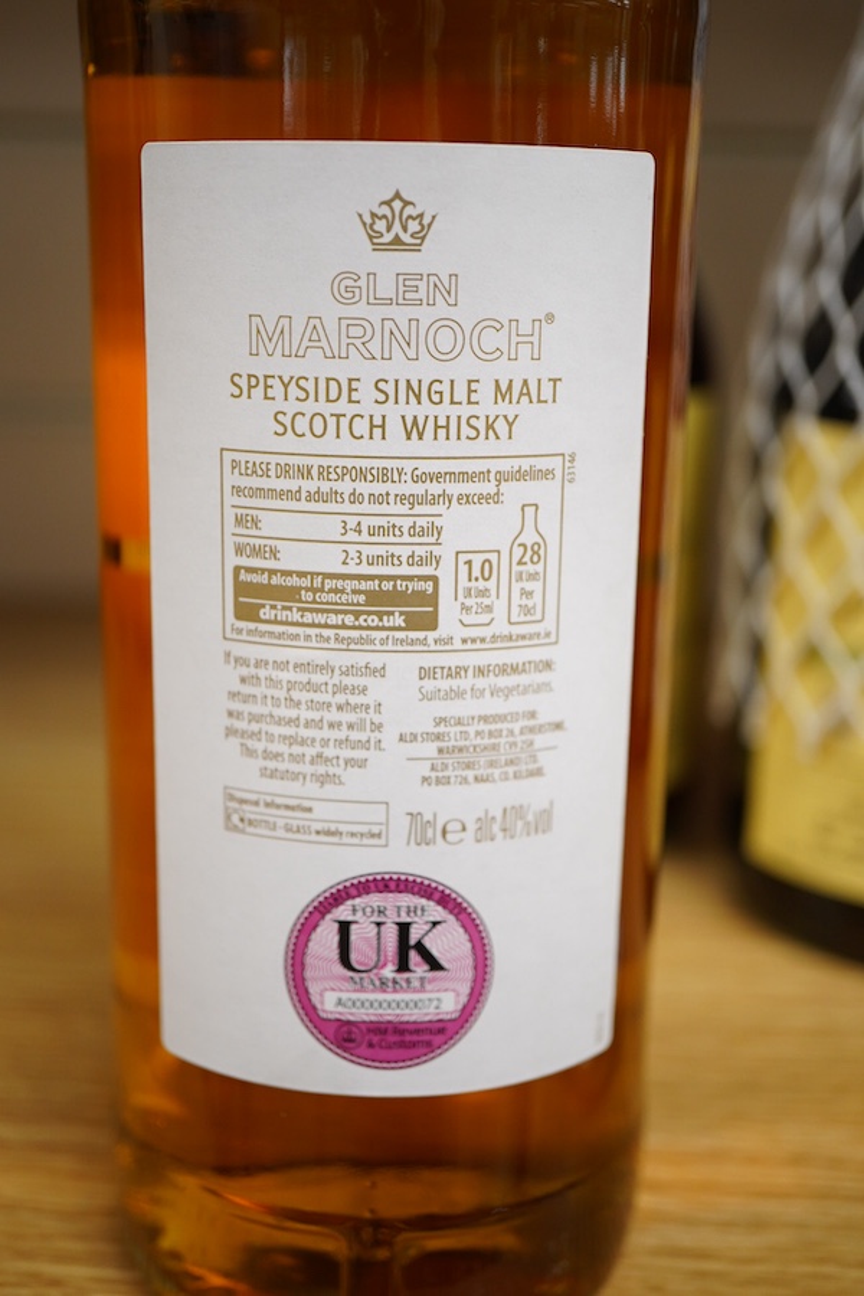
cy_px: 648
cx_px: 432
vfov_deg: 43.6
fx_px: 1620
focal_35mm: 45
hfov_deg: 29.9
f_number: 4.5
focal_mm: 30
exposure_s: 1/125
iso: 800
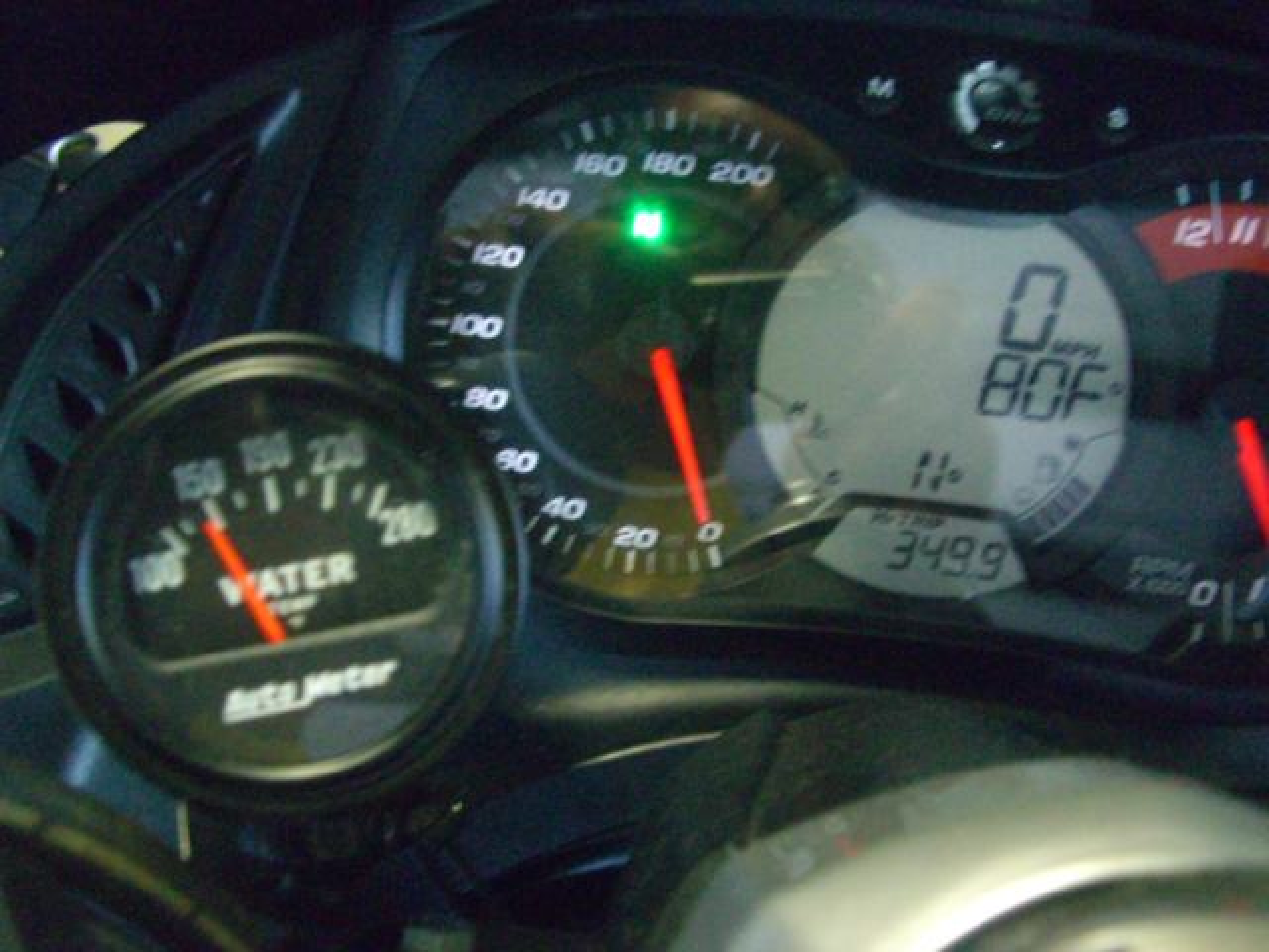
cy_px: 476
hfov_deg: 49.0
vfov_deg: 37.7
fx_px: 1393
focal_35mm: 38
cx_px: 634
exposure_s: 1/20
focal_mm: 7.9
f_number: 2.8
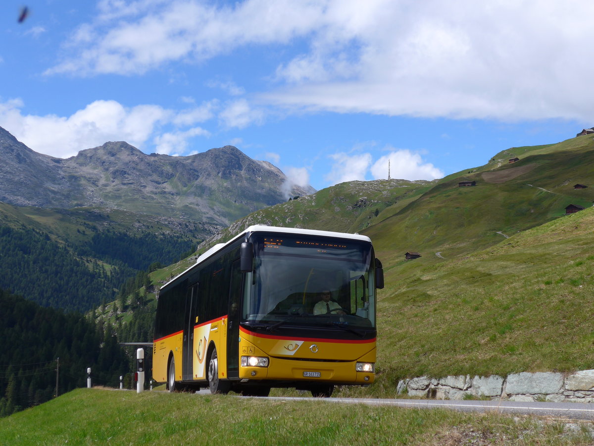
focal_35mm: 55
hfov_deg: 34.9
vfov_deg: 26.6
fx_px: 944
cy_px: 223
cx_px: 297
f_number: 3.4
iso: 80
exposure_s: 1/1300
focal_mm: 11.3
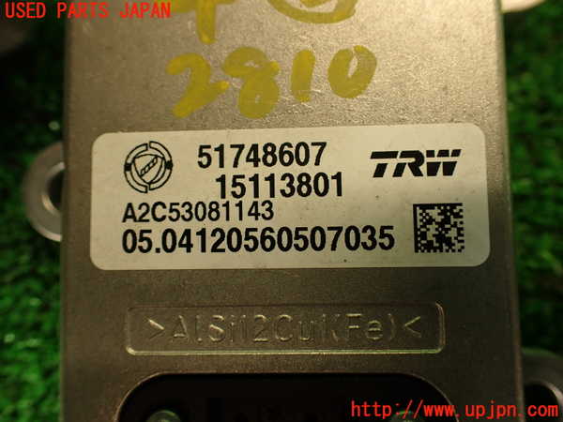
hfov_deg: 60.0
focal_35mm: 30
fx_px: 488
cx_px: 282
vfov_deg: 46.8
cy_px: 211
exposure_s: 1/40
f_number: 2.3
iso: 200
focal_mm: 5.4
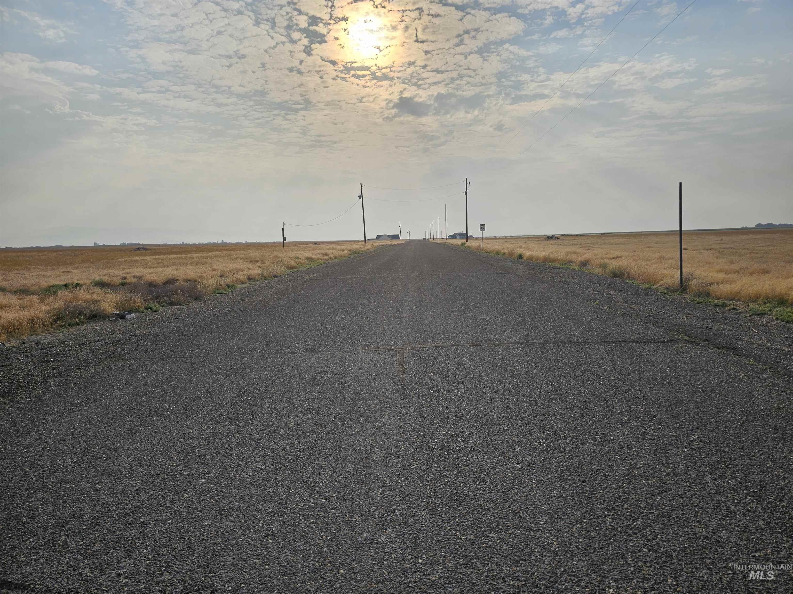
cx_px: 396
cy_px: 297
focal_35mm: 23
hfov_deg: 73.9
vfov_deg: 58.9
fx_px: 527
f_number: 1.7
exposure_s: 1/1225
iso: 10
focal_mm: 6.3
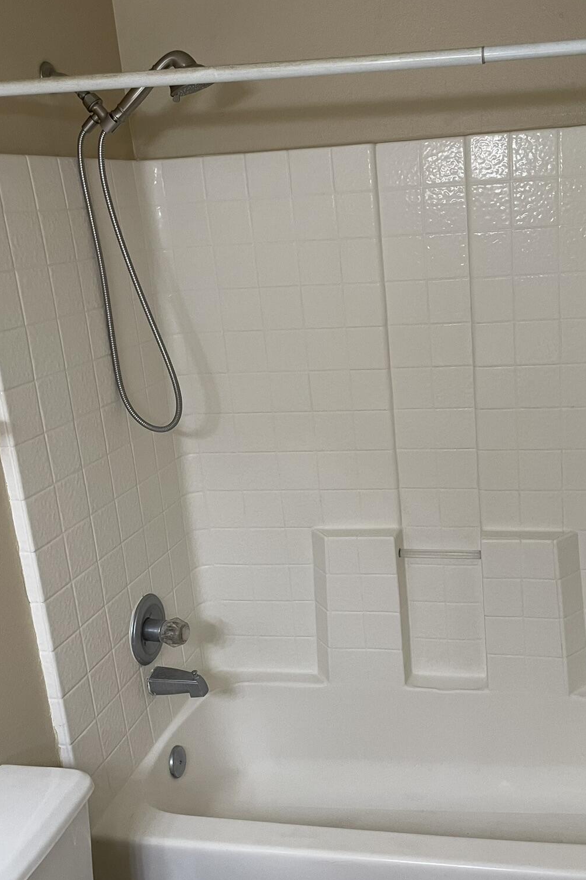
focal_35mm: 37
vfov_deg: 51.9
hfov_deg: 35.4
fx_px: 903
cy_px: 446
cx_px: 412
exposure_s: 1/60
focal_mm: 4.2
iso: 100
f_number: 1.6
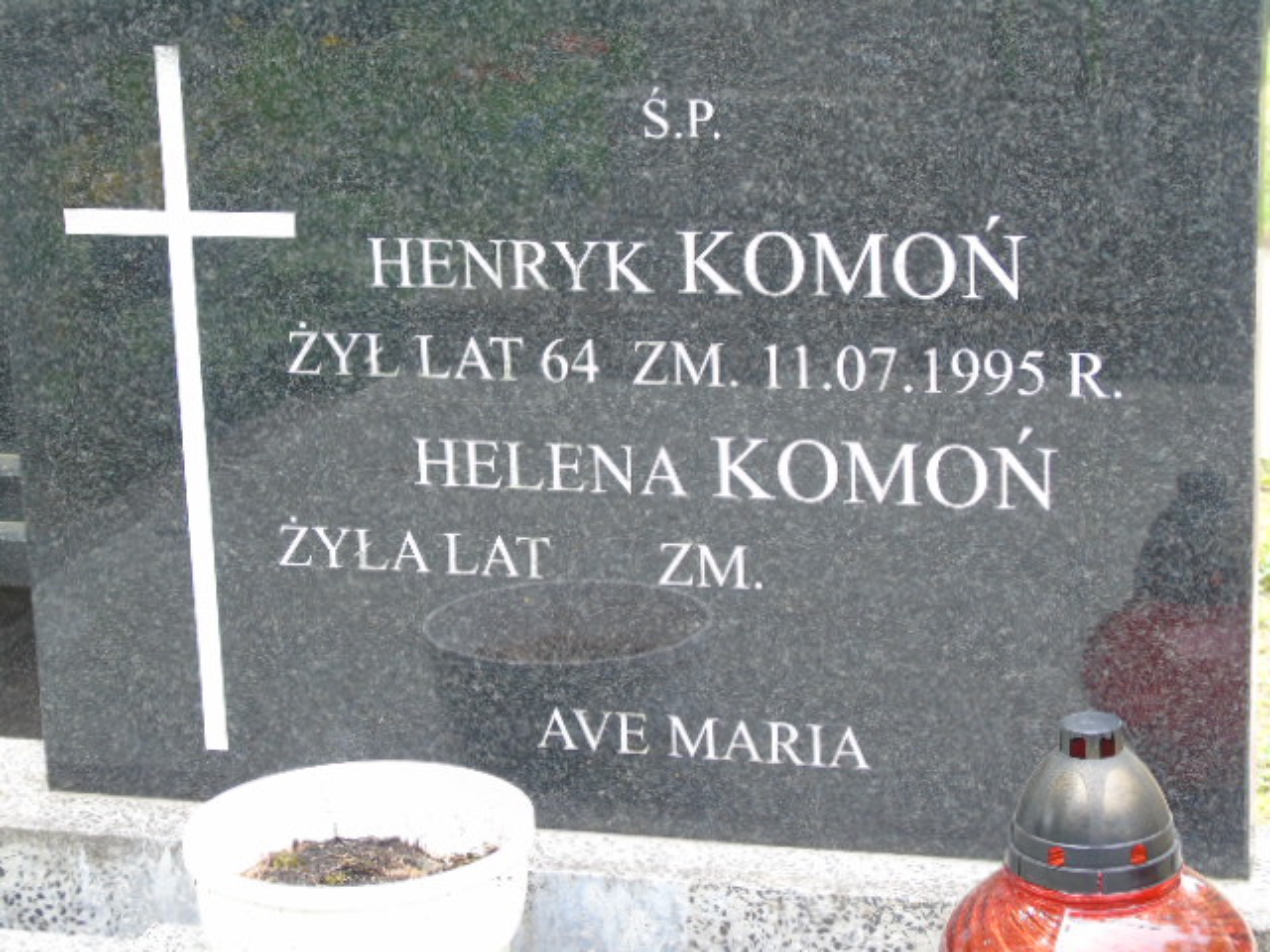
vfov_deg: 18.0
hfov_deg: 23.8
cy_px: 476
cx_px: 635
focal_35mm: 82
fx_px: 3008
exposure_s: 1/40
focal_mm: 15
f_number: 4.1
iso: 100
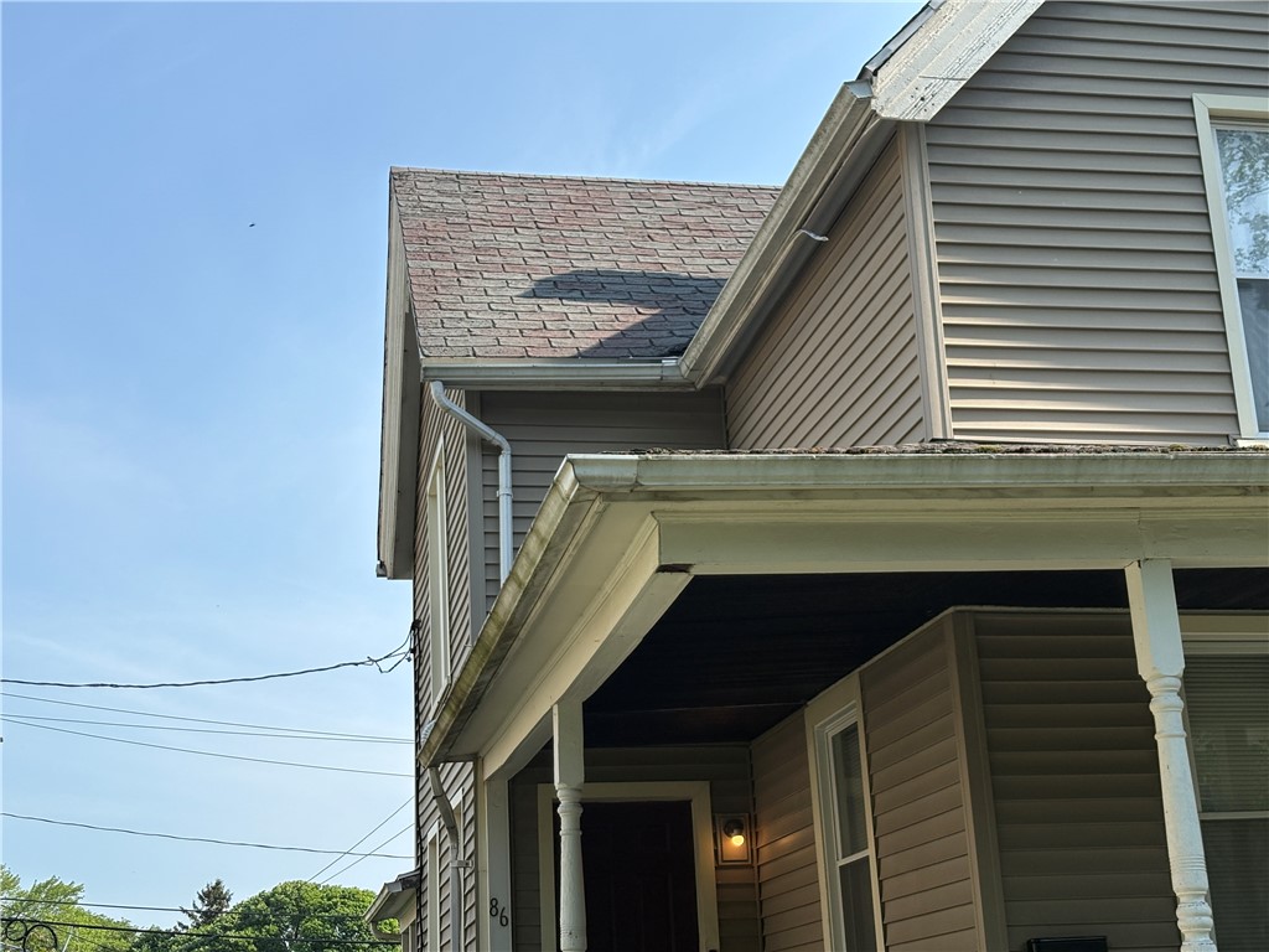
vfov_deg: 28.0
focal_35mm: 52
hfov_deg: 36.8
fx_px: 1906
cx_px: 634
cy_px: 476
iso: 32
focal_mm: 5.96
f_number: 1.6
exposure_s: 1/2012
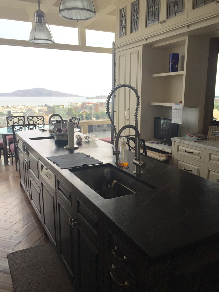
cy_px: 146
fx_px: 245
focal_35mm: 29
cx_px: 110
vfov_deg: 61.7
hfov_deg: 48.2
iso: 32
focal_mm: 4.15
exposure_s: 1/267
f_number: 2.2
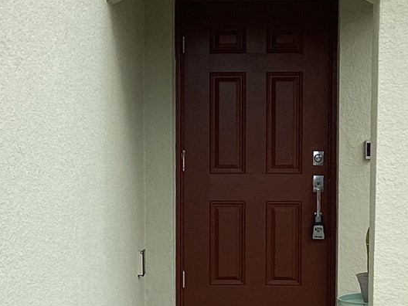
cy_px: 209
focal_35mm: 94
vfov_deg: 15.7
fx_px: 1108
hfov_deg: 20.8
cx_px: 169
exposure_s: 1/1164
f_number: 2.4
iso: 25
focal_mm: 3.3
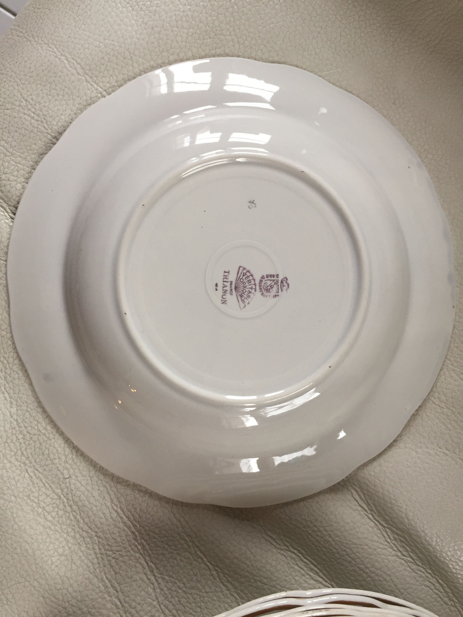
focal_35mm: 29
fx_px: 517
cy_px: 308
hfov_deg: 48.2
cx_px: 232
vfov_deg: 61.7
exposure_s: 1/33
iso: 32
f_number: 2.2
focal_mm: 4.15
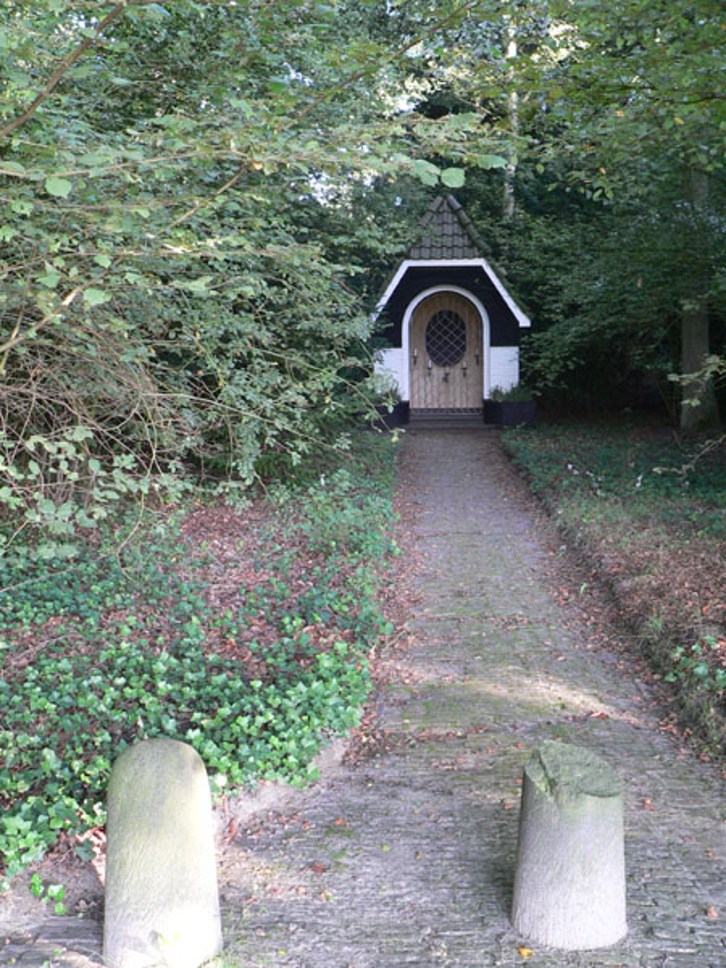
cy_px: 484
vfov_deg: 45.8
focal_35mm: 41
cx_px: 363
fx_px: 1147
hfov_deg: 35.1
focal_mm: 6.8
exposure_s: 1/20
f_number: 2.8
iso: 100
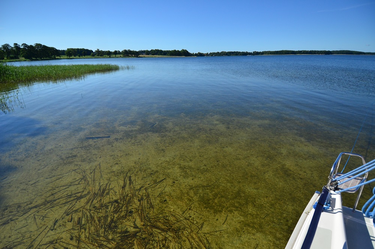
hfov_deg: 90.1
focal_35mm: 18
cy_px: 124
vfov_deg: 67.1
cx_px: 188
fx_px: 187
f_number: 4
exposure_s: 1/8000
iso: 500
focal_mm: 12
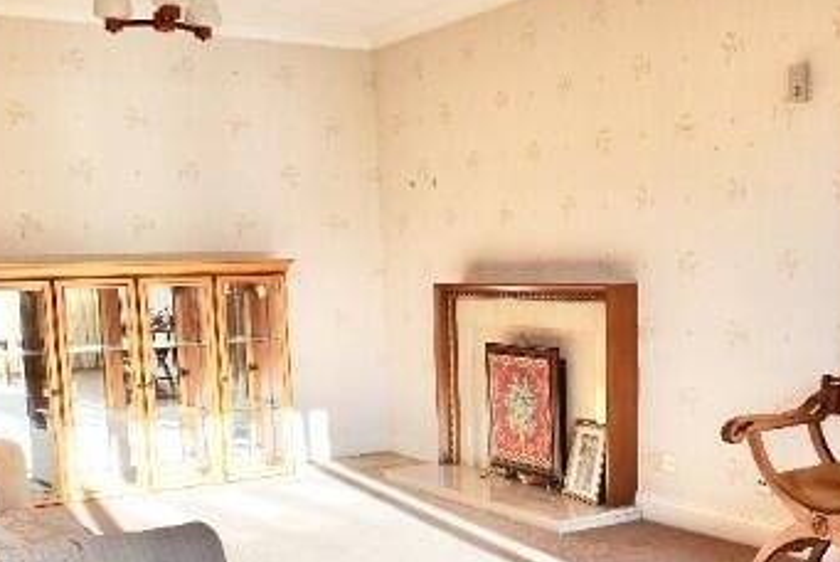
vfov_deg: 27.0
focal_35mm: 50
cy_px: 420
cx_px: 596
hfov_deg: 39.2
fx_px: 1156
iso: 100
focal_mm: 11
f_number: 4
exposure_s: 1/125
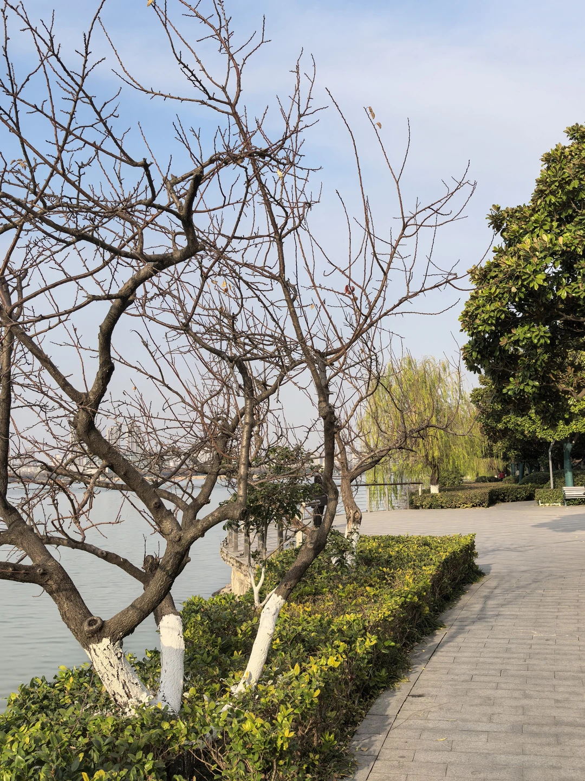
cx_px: 292
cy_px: 390
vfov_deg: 50.1
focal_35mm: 37
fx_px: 834
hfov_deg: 38.7
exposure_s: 1/1475
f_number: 2
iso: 50
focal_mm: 6.98
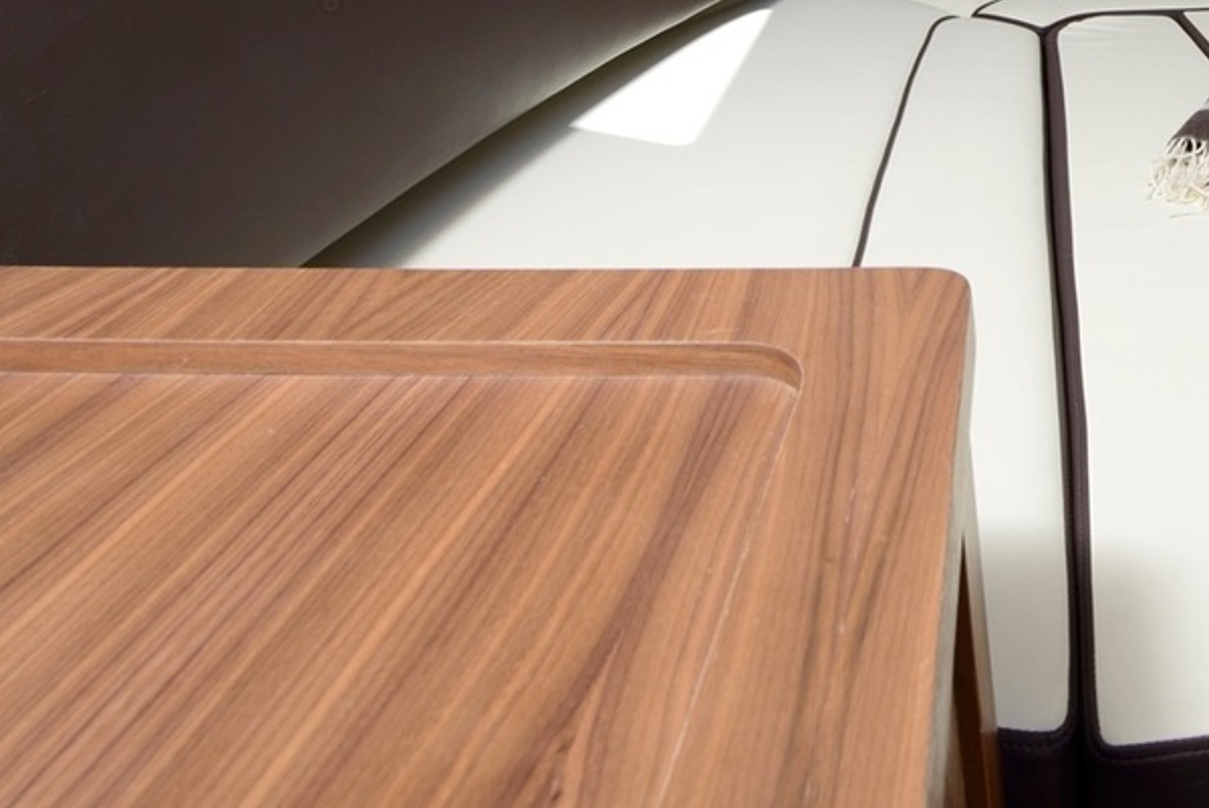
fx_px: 941
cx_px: 1076
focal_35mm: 28
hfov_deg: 56.9
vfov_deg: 42.3
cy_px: 65
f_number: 14
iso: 200
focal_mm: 14
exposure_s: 1/40
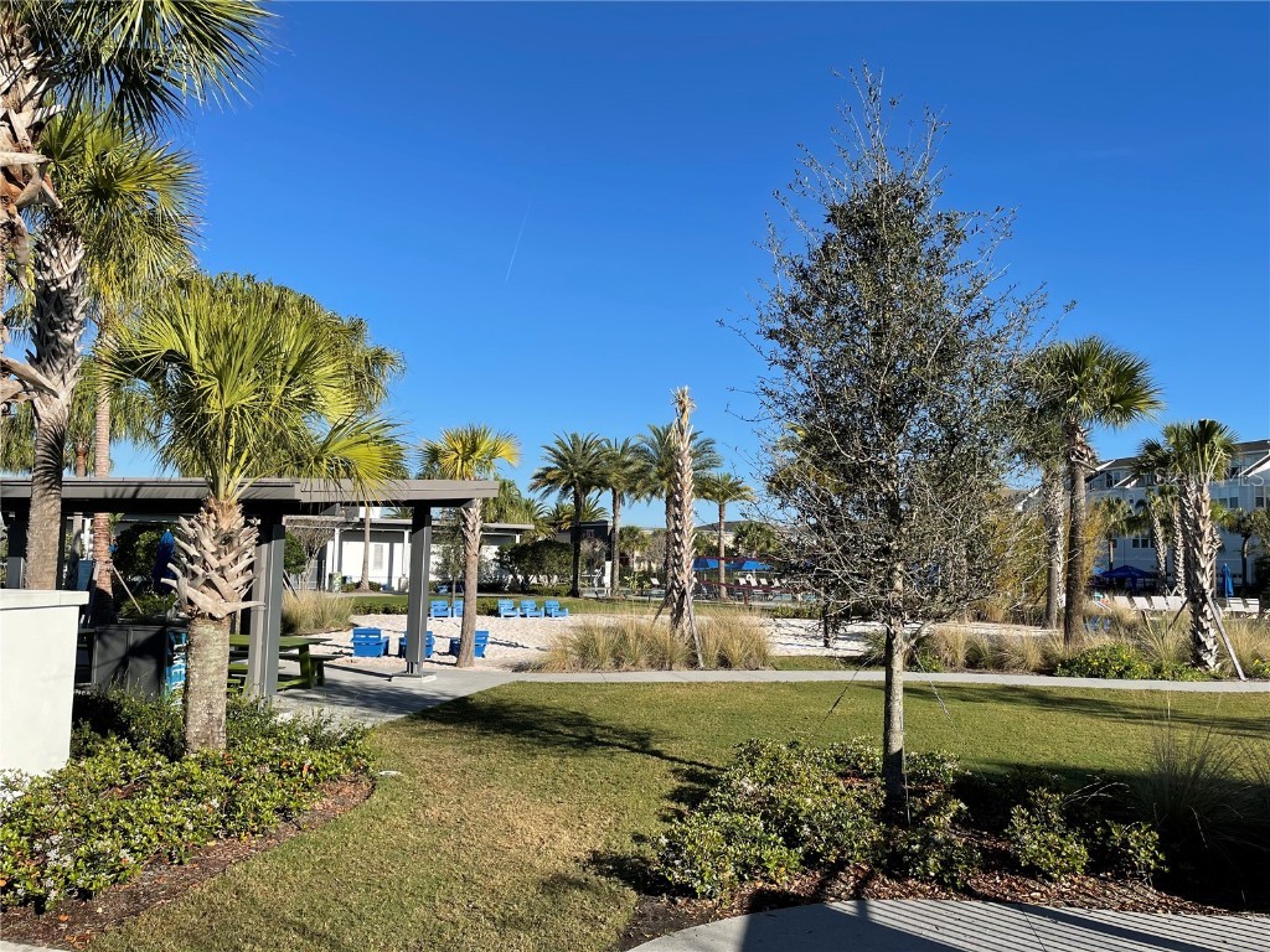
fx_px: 954
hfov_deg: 67.3
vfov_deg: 53.1
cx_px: 635
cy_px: 476
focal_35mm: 26
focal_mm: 5.1
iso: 32
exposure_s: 1/3257
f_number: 1.6
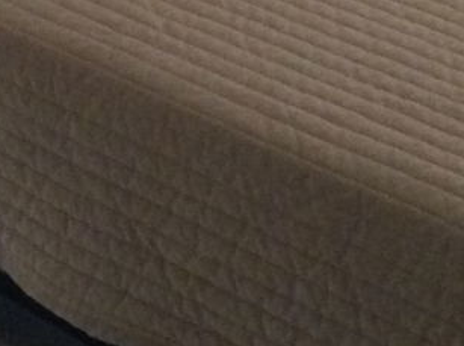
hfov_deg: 11.9
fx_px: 2234
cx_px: 248
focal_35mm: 167
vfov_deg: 8.2
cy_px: -442
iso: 320
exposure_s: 1/25
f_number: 2.4
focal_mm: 3.3
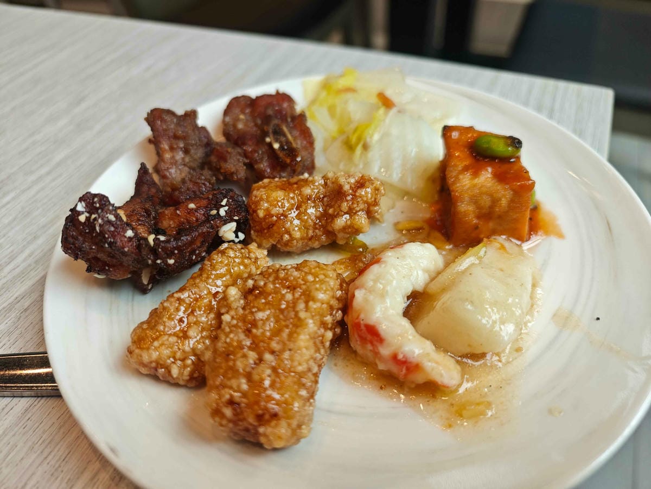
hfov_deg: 73.9
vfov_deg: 58.9
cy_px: 244
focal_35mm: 23
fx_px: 433
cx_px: 326
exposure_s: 1/600
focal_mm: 8.72
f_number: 2
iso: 640
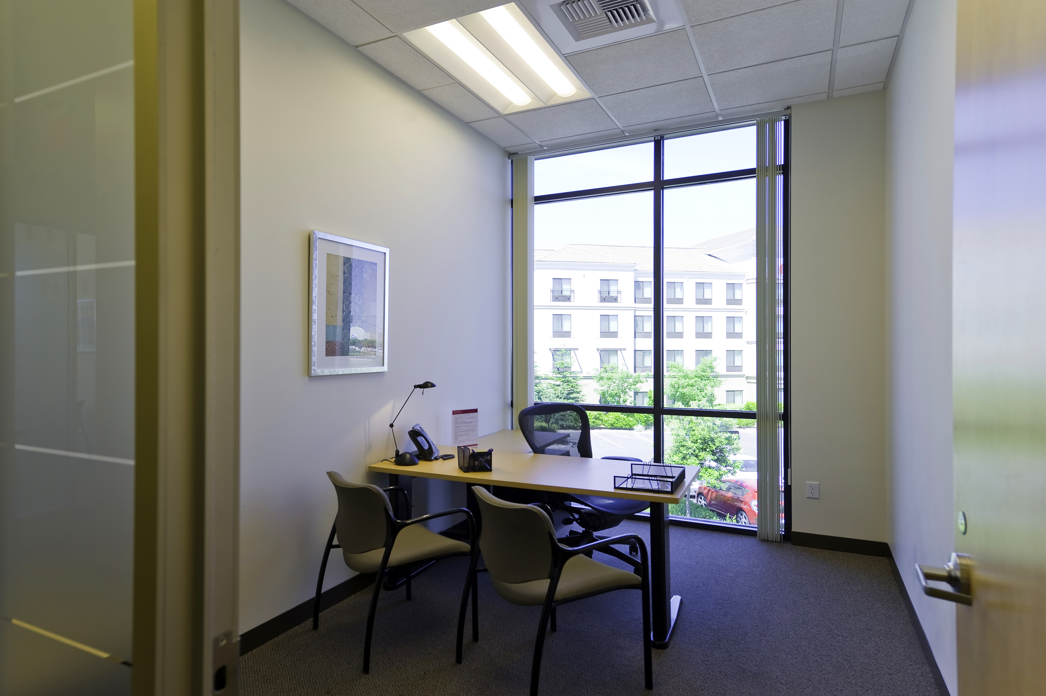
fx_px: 552
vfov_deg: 64.5
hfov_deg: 86.9
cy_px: 348
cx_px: 523
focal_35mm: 19
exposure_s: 1/60
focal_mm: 19
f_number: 5
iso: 200
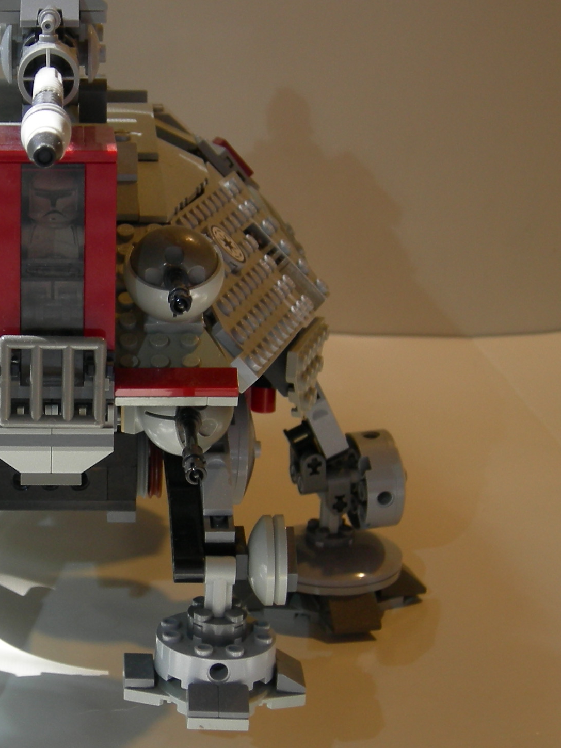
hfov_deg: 12.5
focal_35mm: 118
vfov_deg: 16.7
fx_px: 2551
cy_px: 381
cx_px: 53
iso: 64
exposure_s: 1/12
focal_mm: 13.7
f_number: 3.5
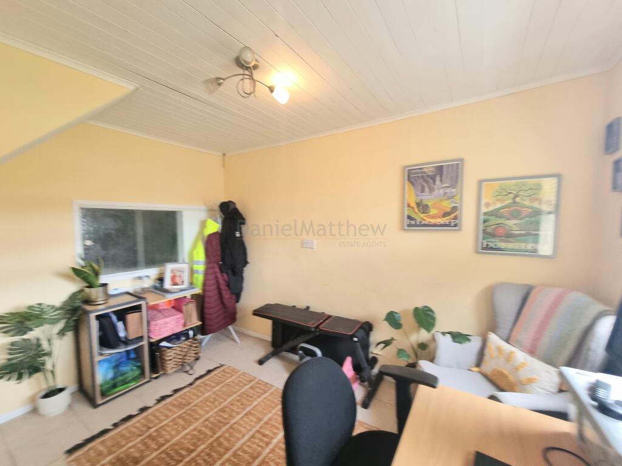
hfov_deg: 106.2
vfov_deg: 89.9
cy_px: 233
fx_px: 234
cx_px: 311
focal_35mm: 13
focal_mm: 2.2
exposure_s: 1/50
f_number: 2.2
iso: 200
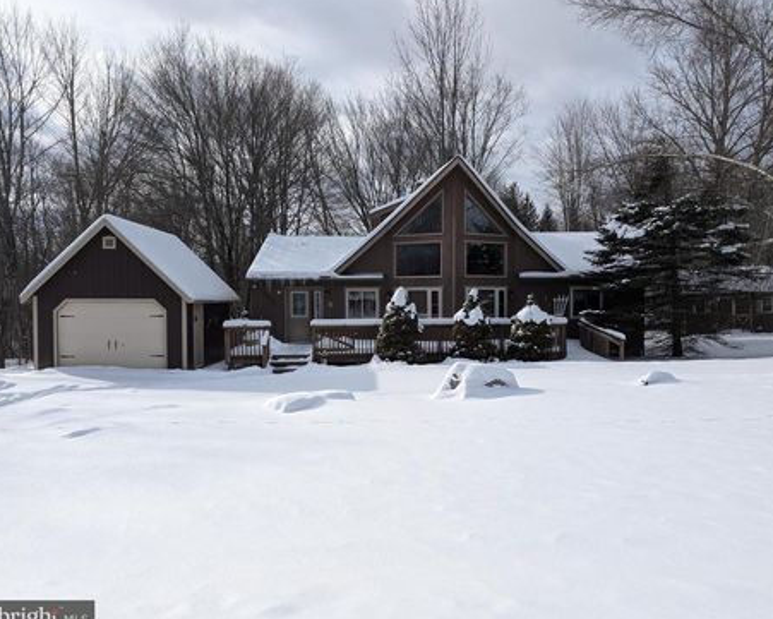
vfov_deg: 54.9
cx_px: 418
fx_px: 595
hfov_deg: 65.9
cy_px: 312
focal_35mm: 26
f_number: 1.85
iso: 66
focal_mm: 6.81
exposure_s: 1/4184
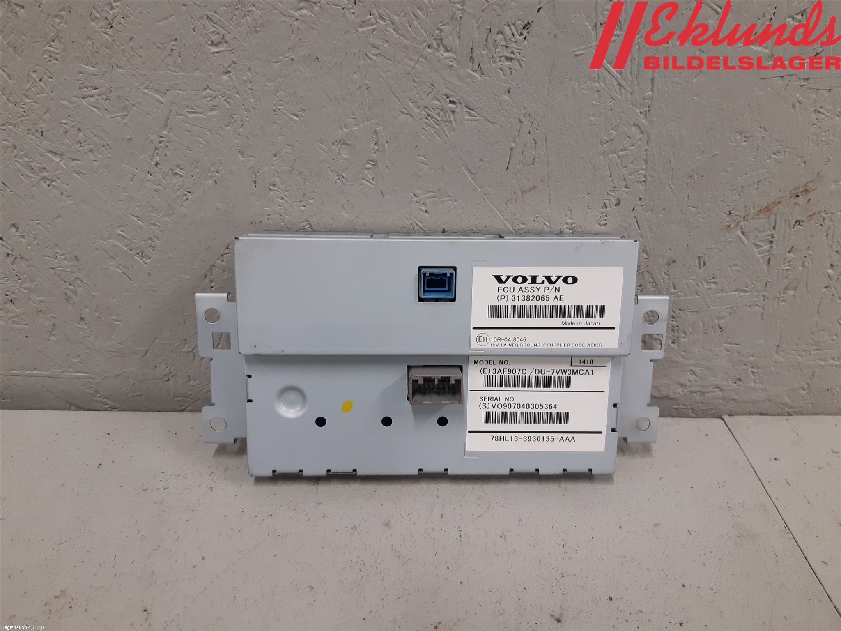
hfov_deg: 67.3
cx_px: 420
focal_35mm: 26
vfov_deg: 53.1
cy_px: 316
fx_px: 632
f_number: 1.7
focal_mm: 3.93
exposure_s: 1/50
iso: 100
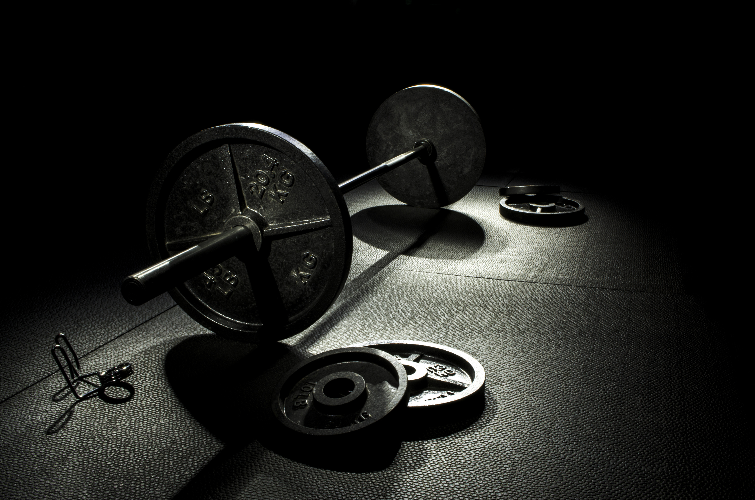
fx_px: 816
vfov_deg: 34.1
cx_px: 378
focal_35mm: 39
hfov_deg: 49.6
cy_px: 250
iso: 100
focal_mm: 26
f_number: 22
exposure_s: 30
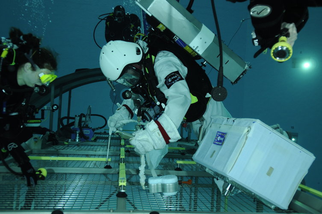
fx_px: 322
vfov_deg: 36.8
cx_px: 161
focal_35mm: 36
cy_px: 107
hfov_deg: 53.2
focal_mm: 24
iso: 560
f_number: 4.5
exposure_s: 1/40
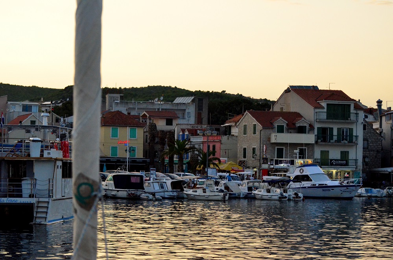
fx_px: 1144
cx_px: 196
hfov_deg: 19.5
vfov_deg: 13.0
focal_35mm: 105
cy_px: 130
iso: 5000
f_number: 5
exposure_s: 1/4000
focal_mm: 70
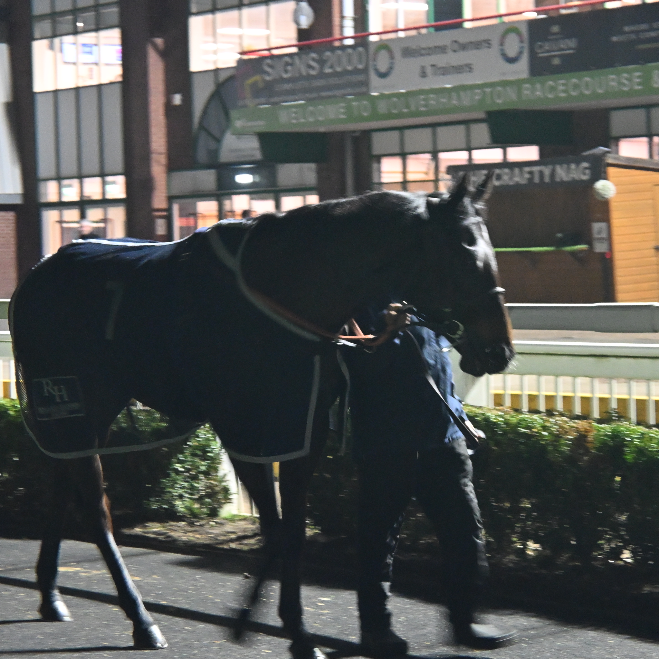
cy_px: 377
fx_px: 2369
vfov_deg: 15.8
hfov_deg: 15.8
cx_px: 406
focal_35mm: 110
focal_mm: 50
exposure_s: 1/30
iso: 4500
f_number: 6.3
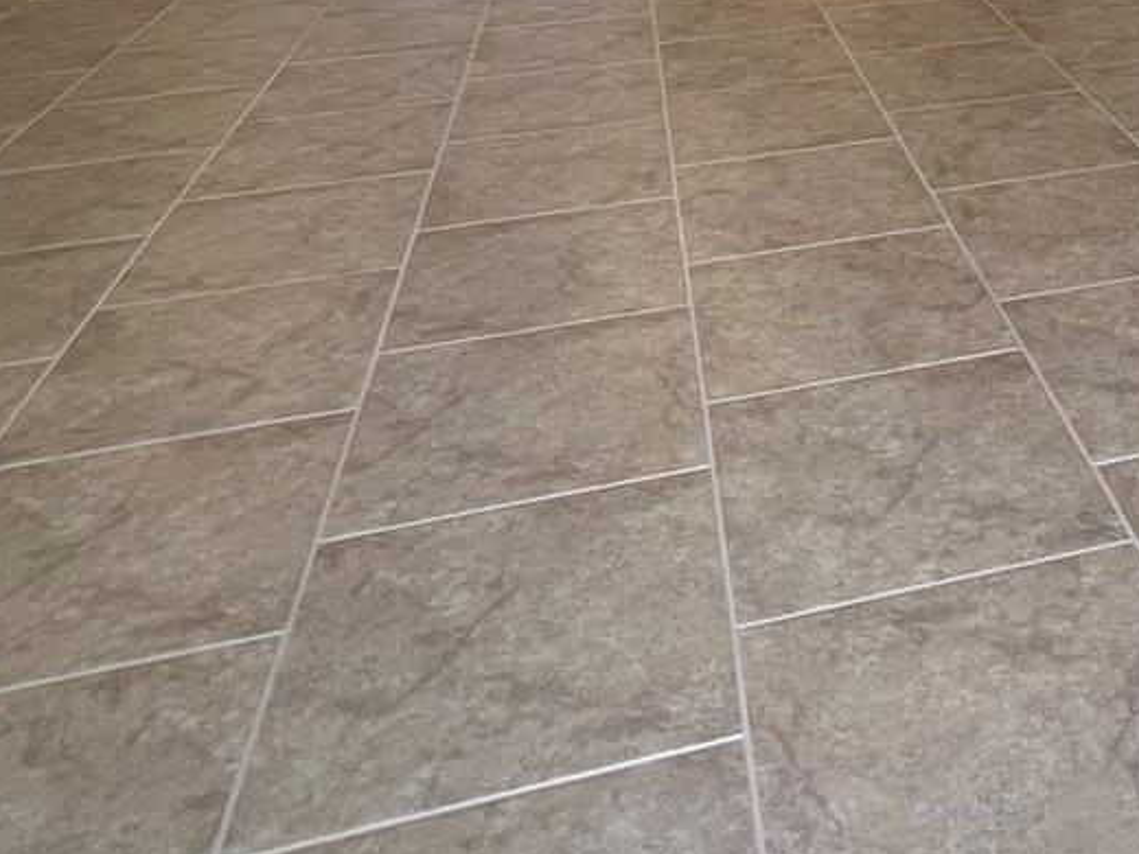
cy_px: -344
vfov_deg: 27.7
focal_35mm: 40
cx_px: 1027
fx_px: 1316
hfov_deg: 42.8
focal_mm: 1.57
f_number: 1.8
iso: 80
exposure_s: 1/120
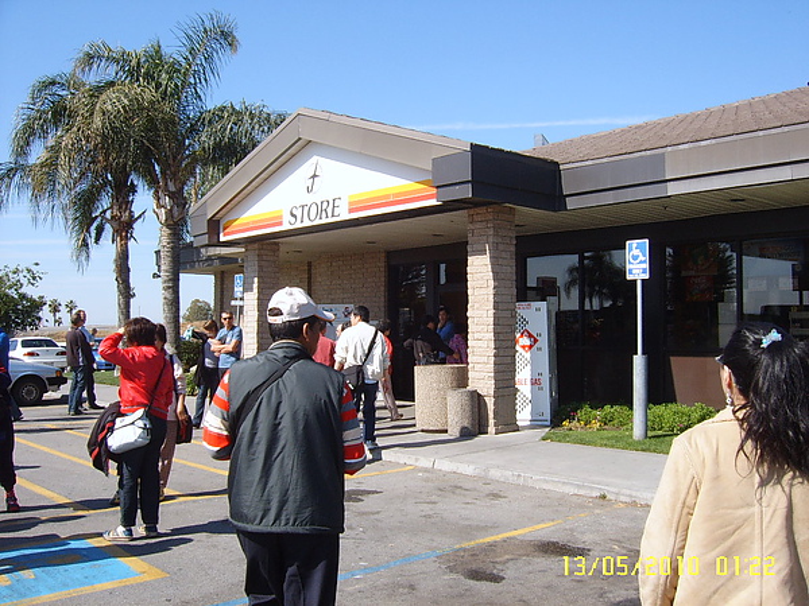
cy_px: 303
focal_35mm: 35
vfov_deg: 40.7
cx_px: 404
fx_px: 818
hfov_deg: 52.6
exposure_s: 1/350
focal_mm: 5.8
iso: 50
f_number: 5.8
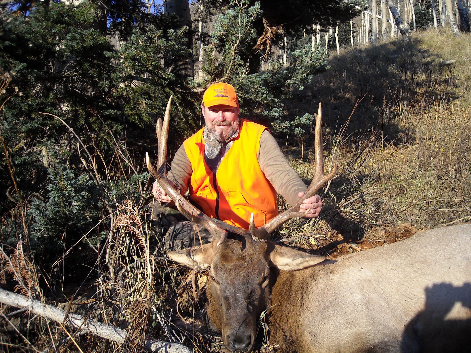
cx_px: 236
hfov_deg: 52.6
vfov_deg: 40.7
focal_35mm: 35
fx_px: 476
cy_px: 176
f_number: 2.8
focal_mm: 5.7
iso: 64
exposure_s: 1/228
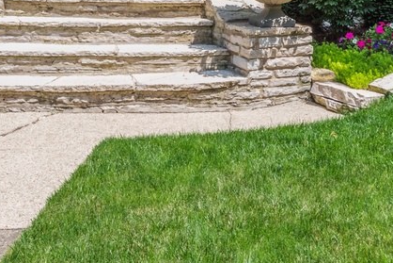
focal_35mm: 58
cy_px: -131
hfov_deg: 32.6
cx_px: 361
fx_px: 633
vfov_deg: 20.2
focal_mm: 15
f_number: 10
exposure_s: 1/160
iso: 200
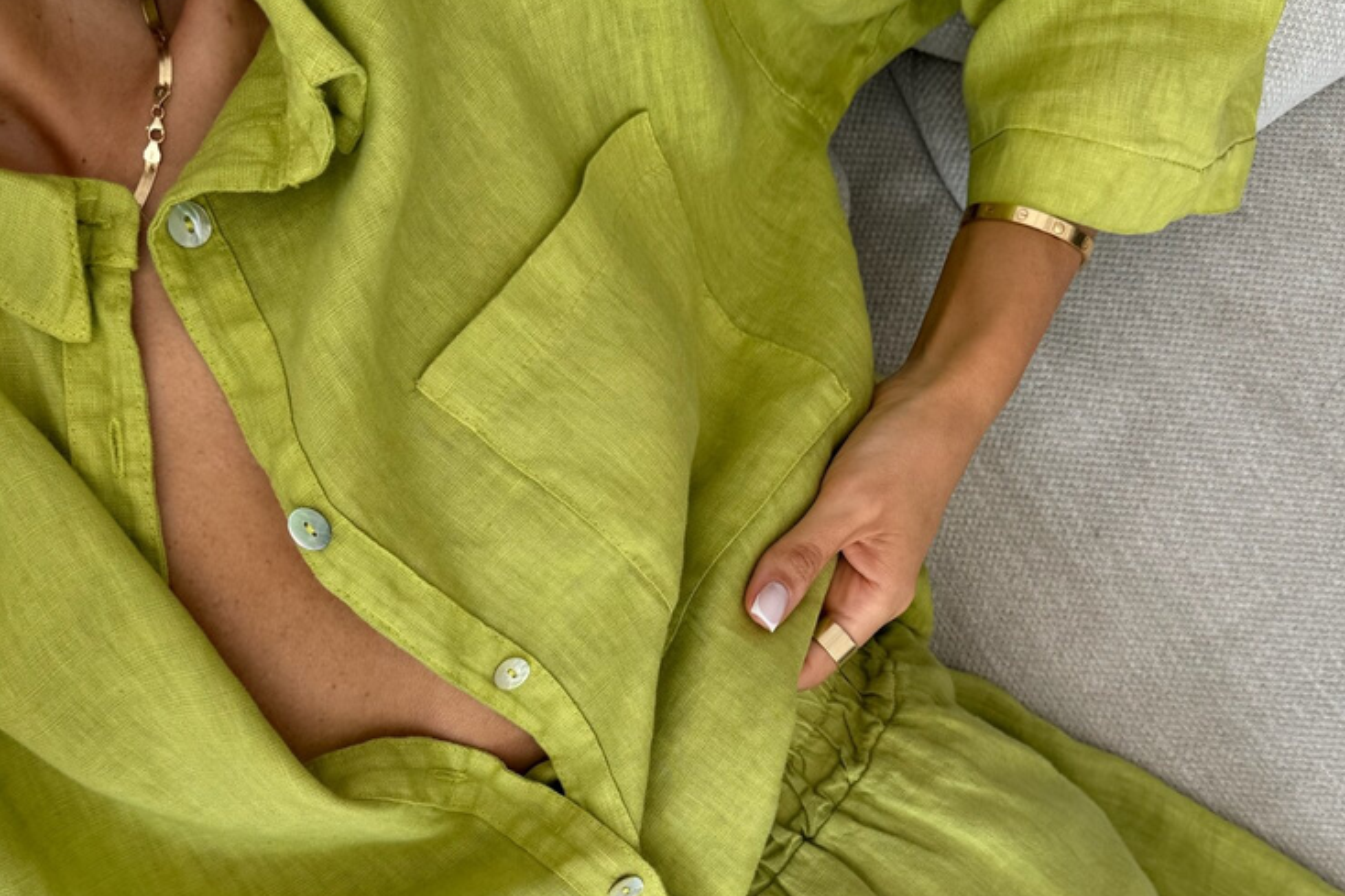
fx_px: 1270
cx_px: 685
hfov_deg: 55.8
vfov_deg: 38.0
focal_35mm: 34
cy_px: 658
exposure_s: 1/347
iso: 80
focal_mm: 6.76
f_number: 1.78
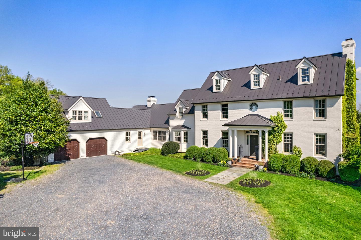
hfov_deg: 78.6
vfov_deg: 57.2
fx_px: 221
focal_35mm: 22
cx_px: 180
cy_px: 120
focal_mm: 8.38
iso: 110
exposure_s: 1/6000
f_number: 2.8
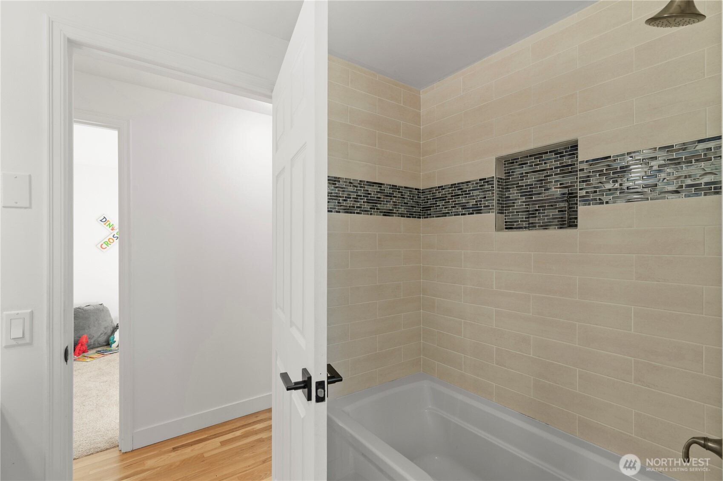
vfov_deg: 73.6
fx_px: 321
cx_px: 362
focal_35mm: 16
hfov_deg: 96.8
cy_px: 240
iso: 200
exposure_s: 1/2.5
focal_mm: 16
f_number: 8
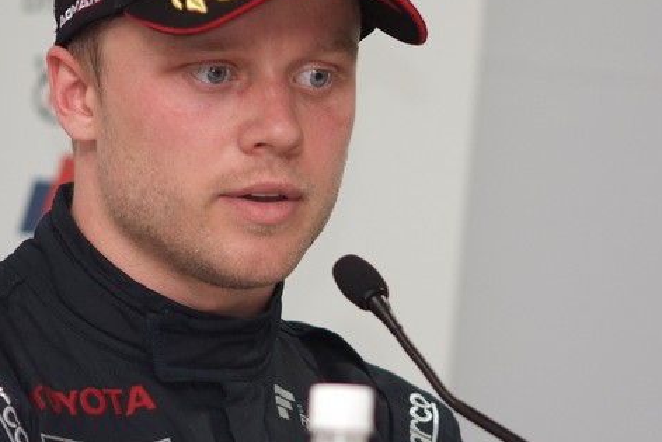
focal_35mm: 412
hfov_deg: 5.0
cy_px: 184
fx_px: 7578
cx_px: 321
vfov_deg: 3.3
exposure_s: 1/250
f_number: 2.8
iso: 400
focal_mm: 180
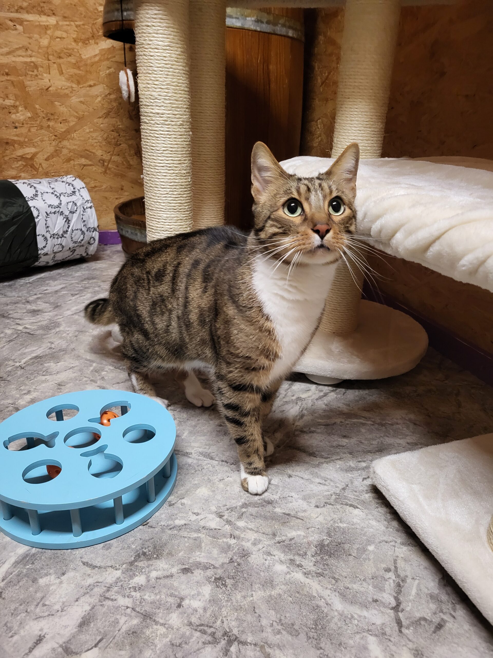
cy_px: 329
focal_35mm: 26
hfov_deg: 53.1
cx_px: 246
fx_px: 494
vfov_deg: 67.3
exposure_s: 1/50
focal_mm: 5.4
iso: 640
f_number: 1.8
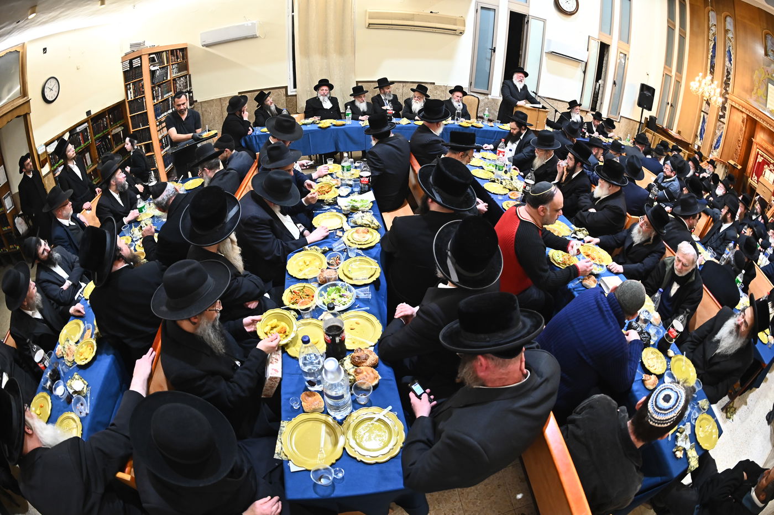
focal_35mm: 16
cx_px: 387
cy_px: 258
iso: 2500
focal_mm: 16
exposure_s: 1/160
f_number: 5
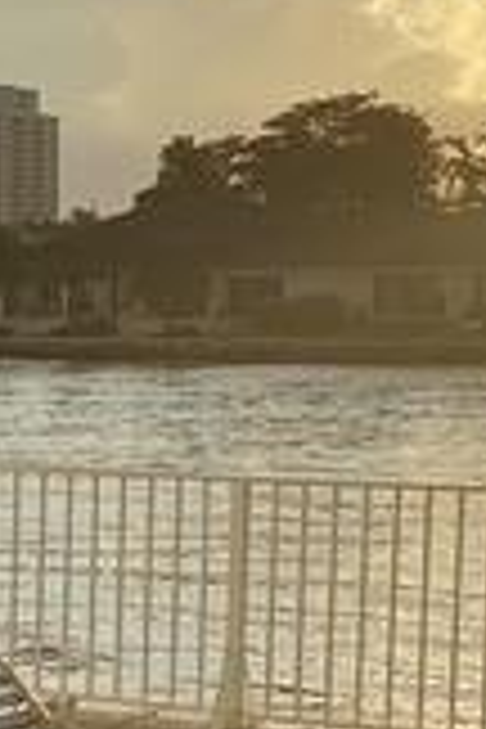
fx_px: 2572
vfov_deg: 16.0
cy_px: 585
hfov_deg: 10.6
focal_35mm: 127
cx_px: -94
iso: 25
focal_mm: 3.3
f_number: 2.4
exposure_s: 1/1164
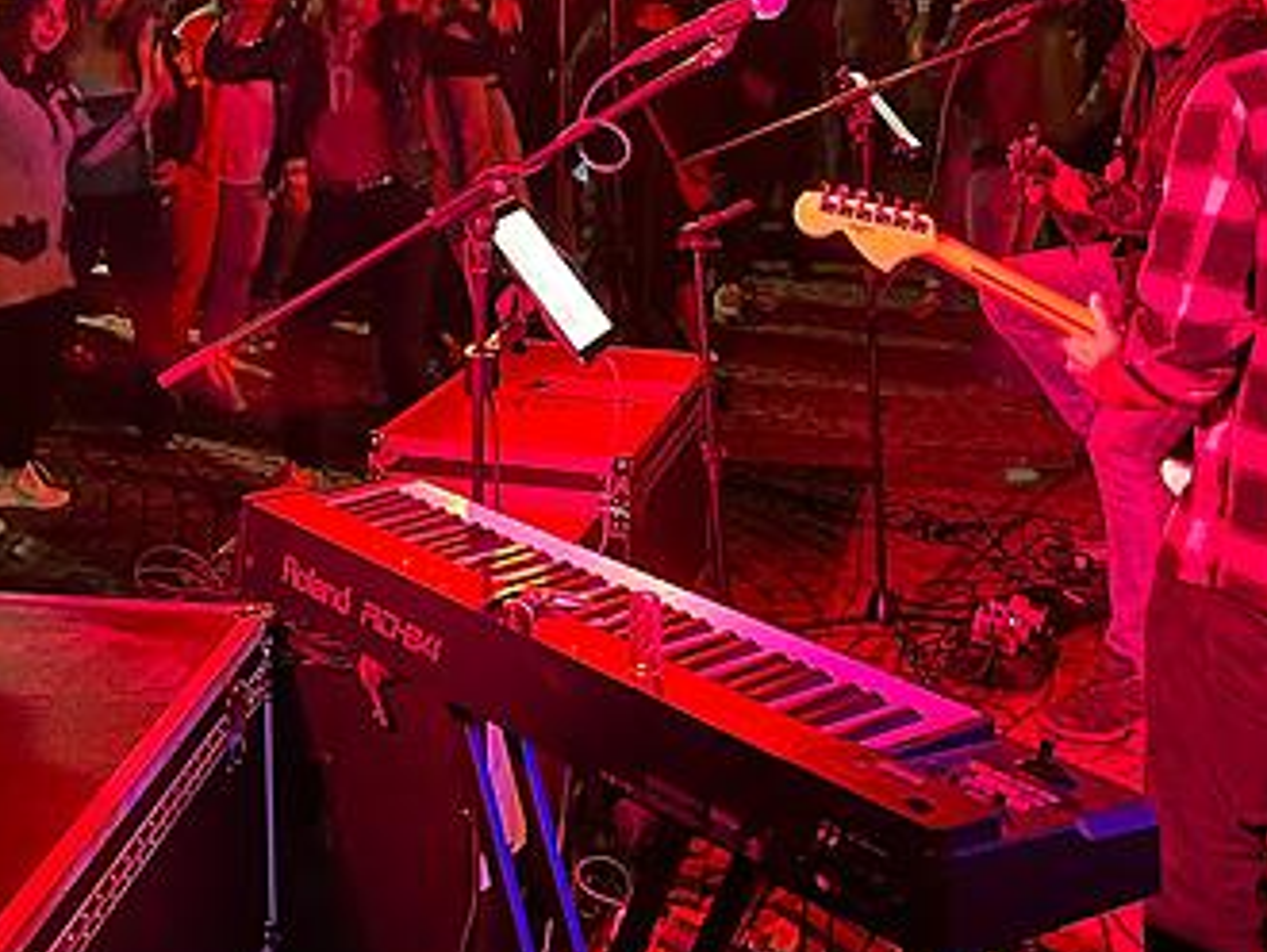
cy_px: 12
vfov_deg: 22.5
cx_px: 357
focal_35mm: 63
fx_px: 2308
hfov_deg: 30.3
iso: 1250
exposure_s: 1/23
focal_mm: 5.1
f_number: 1.6
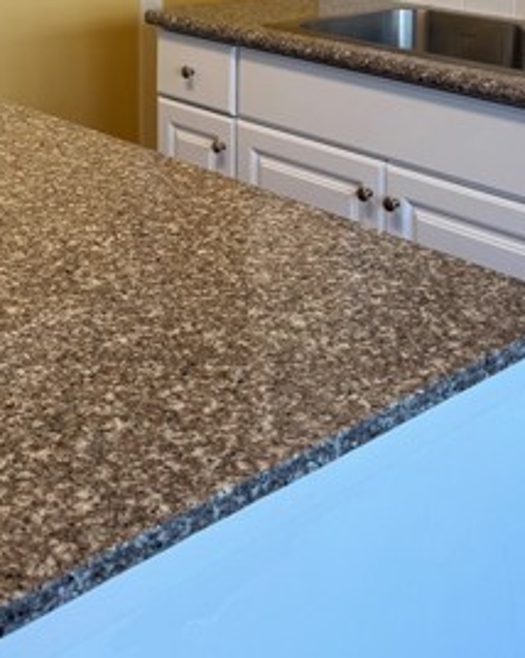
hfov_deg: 27.0
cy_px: -66
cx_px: 182
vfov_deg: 30.1
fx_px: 1089
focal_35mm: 56
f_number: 1.78
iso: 80
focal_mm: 6.76
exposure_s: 1/120
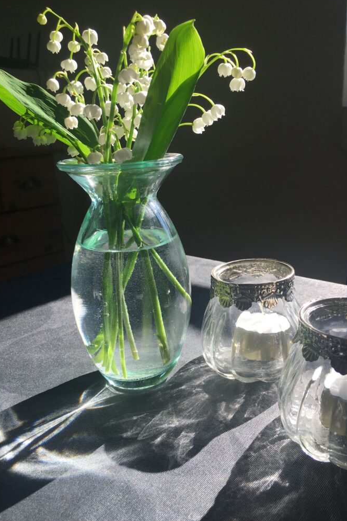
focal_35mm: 31
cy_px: 260
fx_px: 448
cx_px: 195
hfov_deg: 42.2
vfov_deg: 60.3
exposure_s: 1/447
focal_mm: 4.15
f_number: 2.2
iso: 25
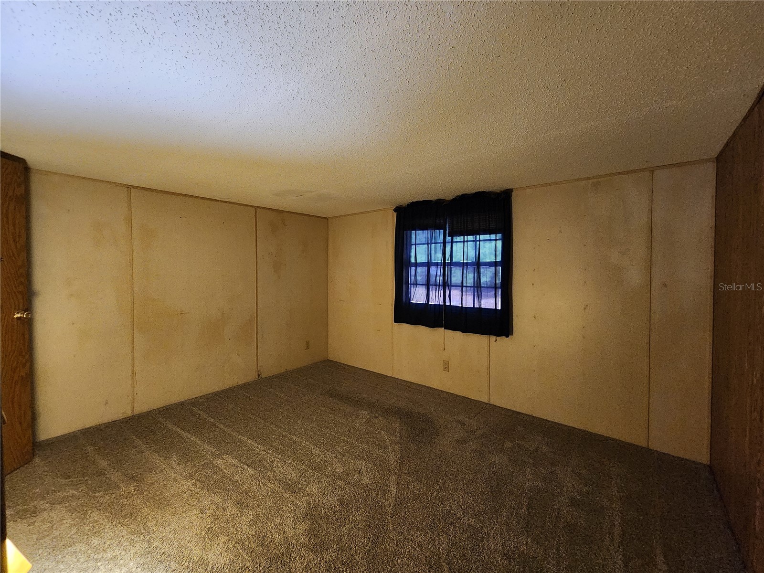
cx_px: 382
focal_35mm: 13
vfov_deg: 89.9
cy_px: 286
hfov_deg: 106.2
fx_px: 287
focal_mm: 2.2
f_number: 2.2
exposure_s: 1/24
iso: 800
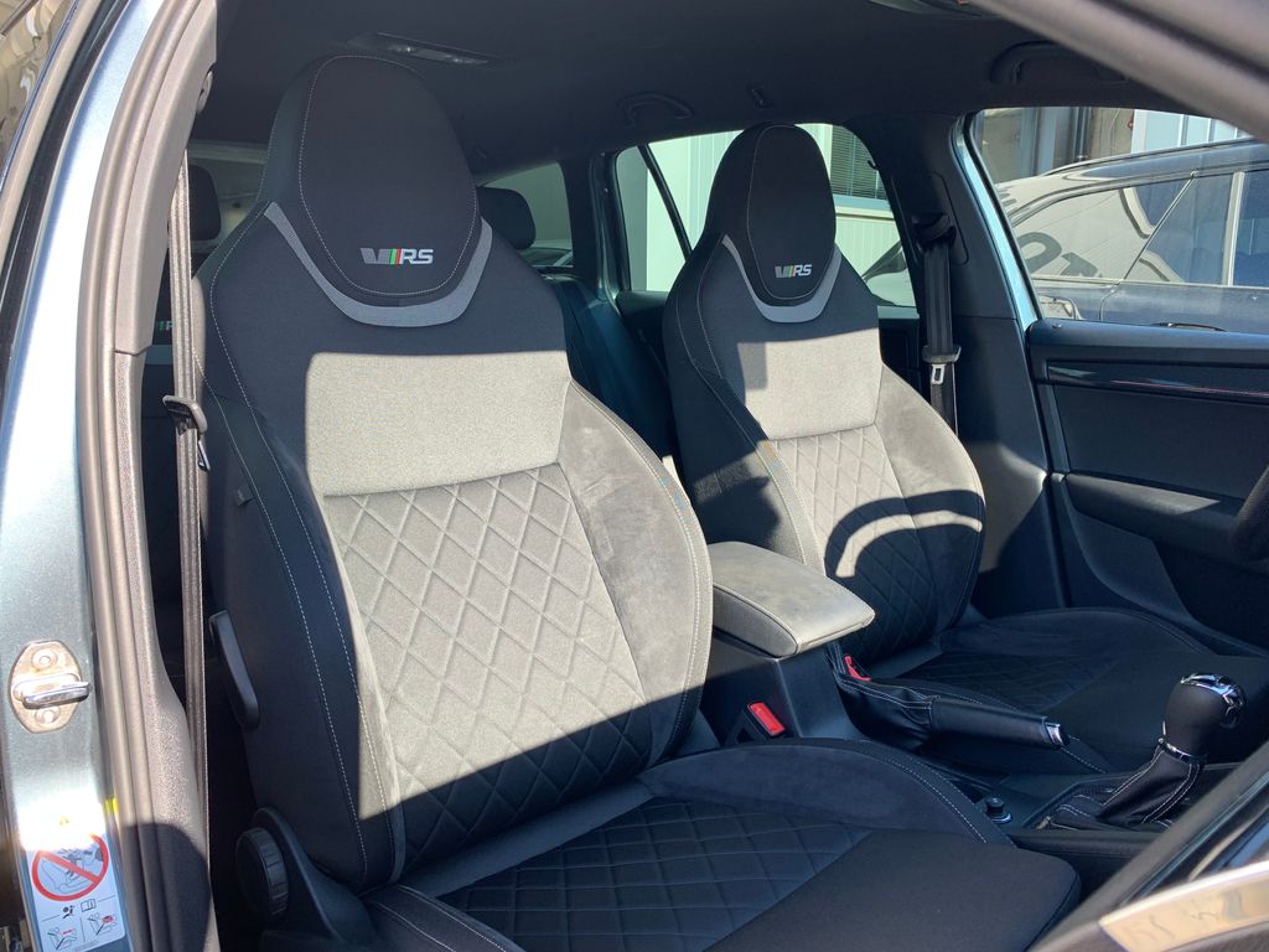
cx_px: 634
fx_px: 953
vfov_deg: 53.1
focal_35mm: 26
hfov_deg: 67.3
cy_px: 476
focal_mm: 4.25
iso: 25
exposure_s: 1/149
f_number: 1.8
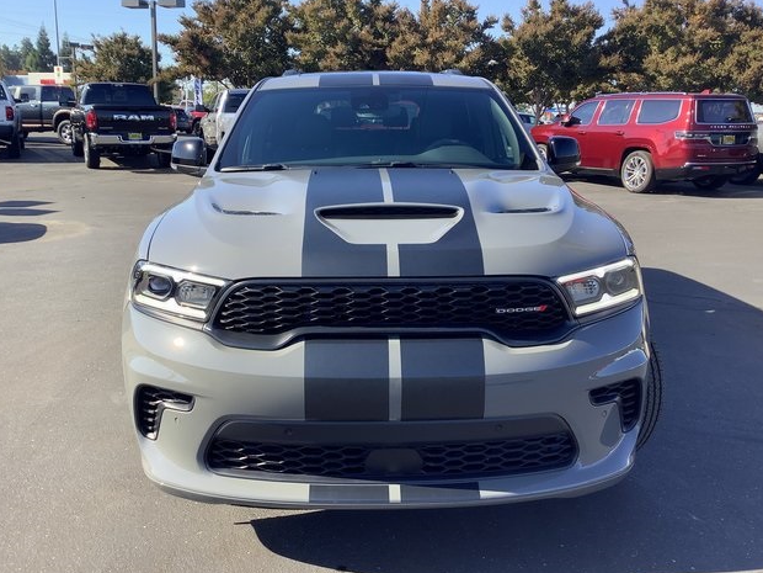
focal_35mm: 32
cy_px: 282
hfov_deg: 56.8
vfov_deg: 44.2
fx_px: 705
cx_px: 380
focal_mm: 3.3
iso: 25
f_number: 2.4
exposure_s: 1/323
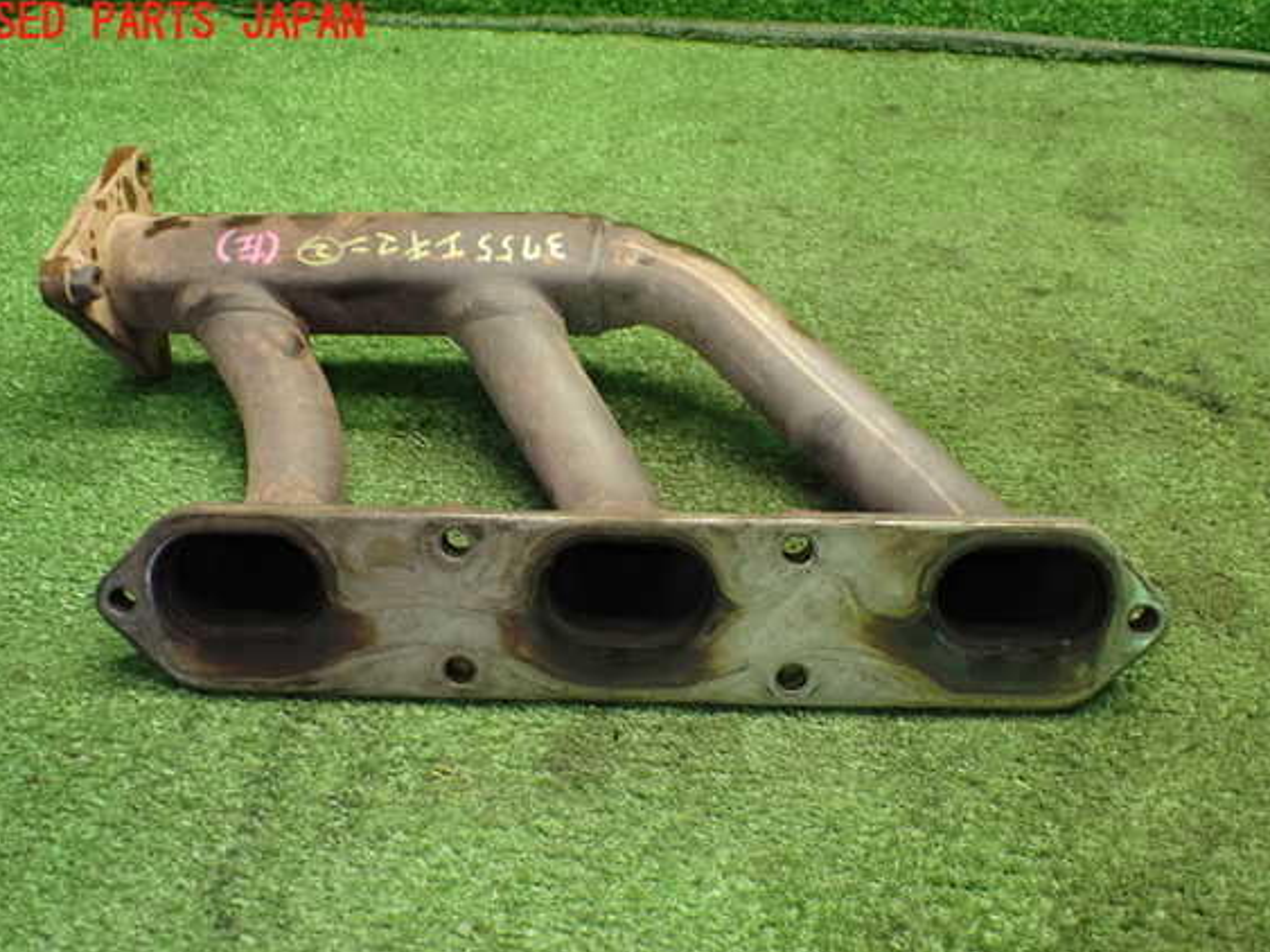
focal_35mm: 32
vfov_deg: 44.1
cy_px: 503
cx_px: 632
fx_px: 1174
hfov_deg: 56.8
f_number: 2.3
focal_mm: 5.4
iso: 800
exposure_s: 1/80
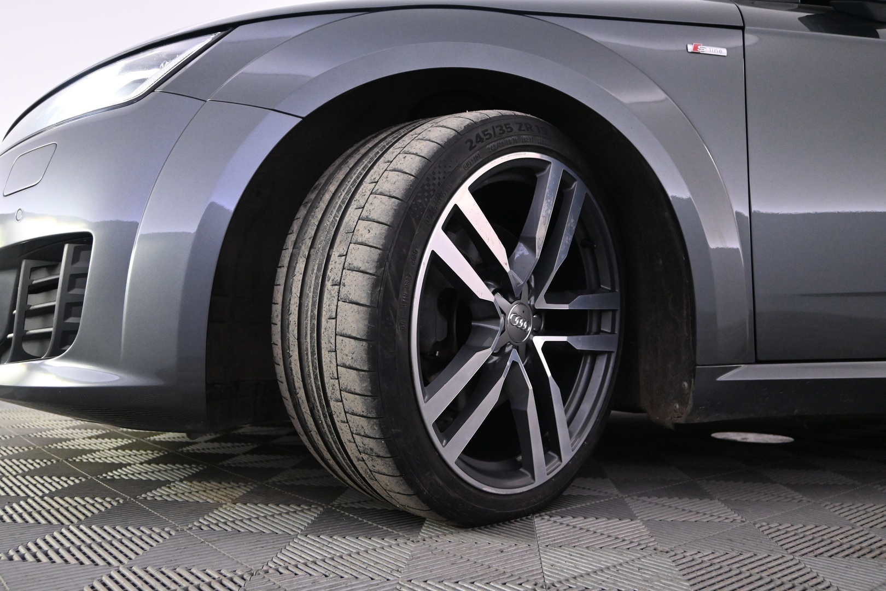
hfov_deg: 63.2
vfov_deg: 44.6
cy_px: 296
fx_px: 720
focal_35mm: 29
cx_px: 443
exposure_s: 1/125
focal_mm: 19.5
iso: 3200
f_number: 3.8
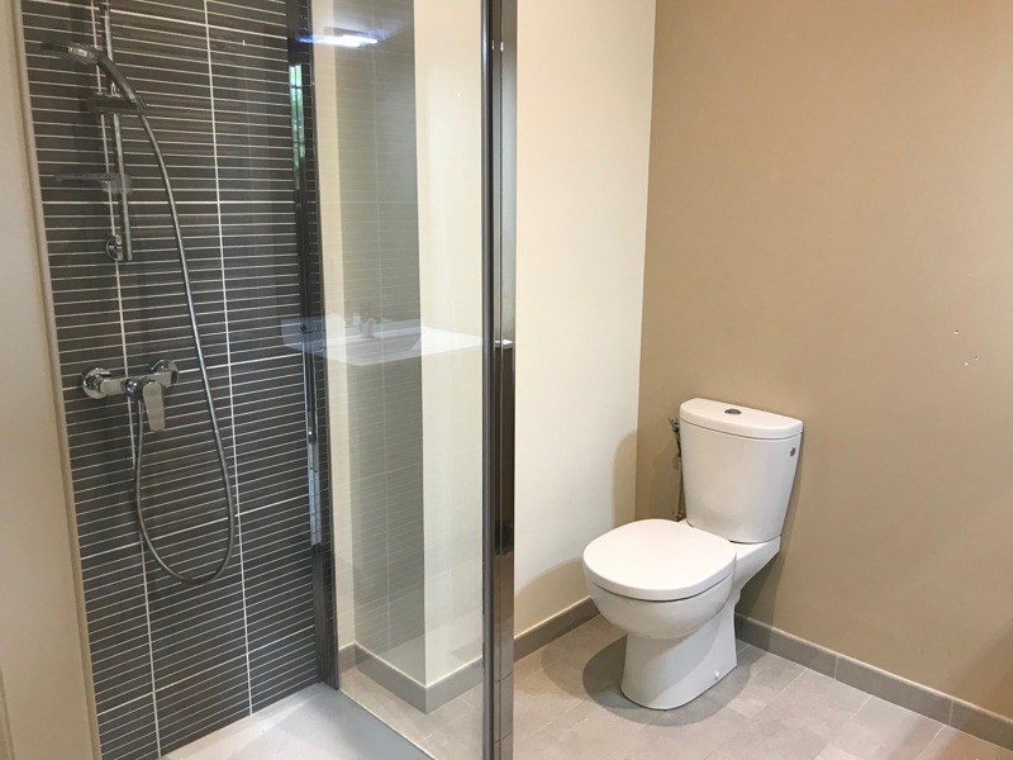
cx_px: 506
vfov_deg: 49.7
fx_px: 819
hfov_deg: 63.4
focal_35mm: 28
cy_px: 380
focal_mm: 3.99
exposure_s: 1/20
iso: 40
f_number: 1.8
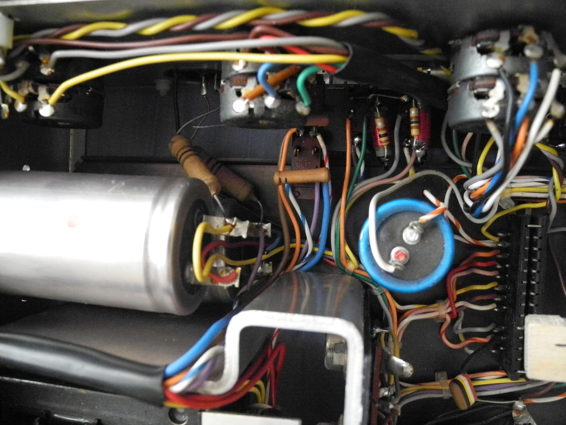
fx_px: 458
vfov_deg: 49.7
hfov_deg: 63.4
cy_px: 212
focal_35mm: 28
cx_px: 283
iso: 1600
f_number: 2.8
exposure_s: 1/125
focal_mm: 6
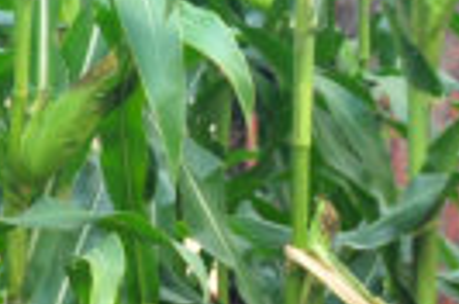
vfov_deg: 6.8
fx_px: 2569
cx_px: -600
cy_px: 238
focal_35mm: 202
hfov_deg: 9.3
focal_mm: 26
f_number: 4
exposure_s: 1/60
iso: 200
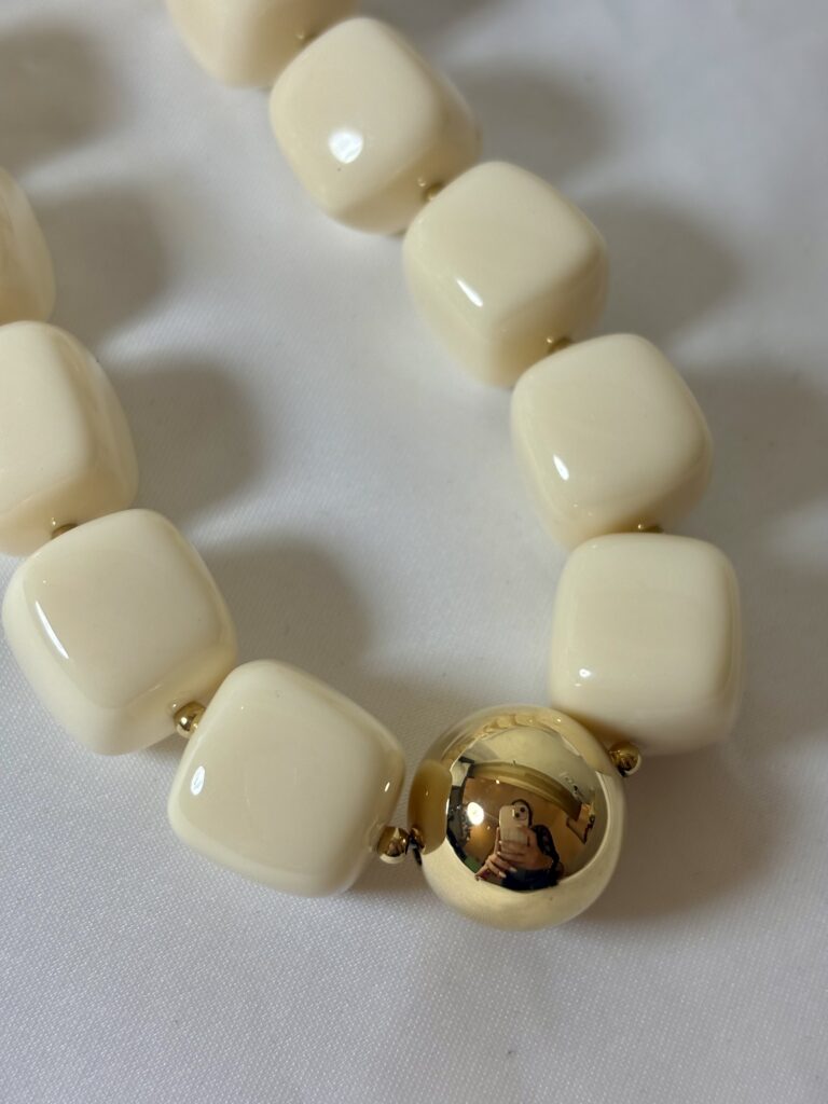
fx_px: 1658
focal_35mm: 52
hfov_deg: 28.0
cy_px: 552
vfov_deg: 36.8
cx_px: 414
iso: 25
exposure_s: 1/141
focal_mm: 5.96
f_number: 1.6
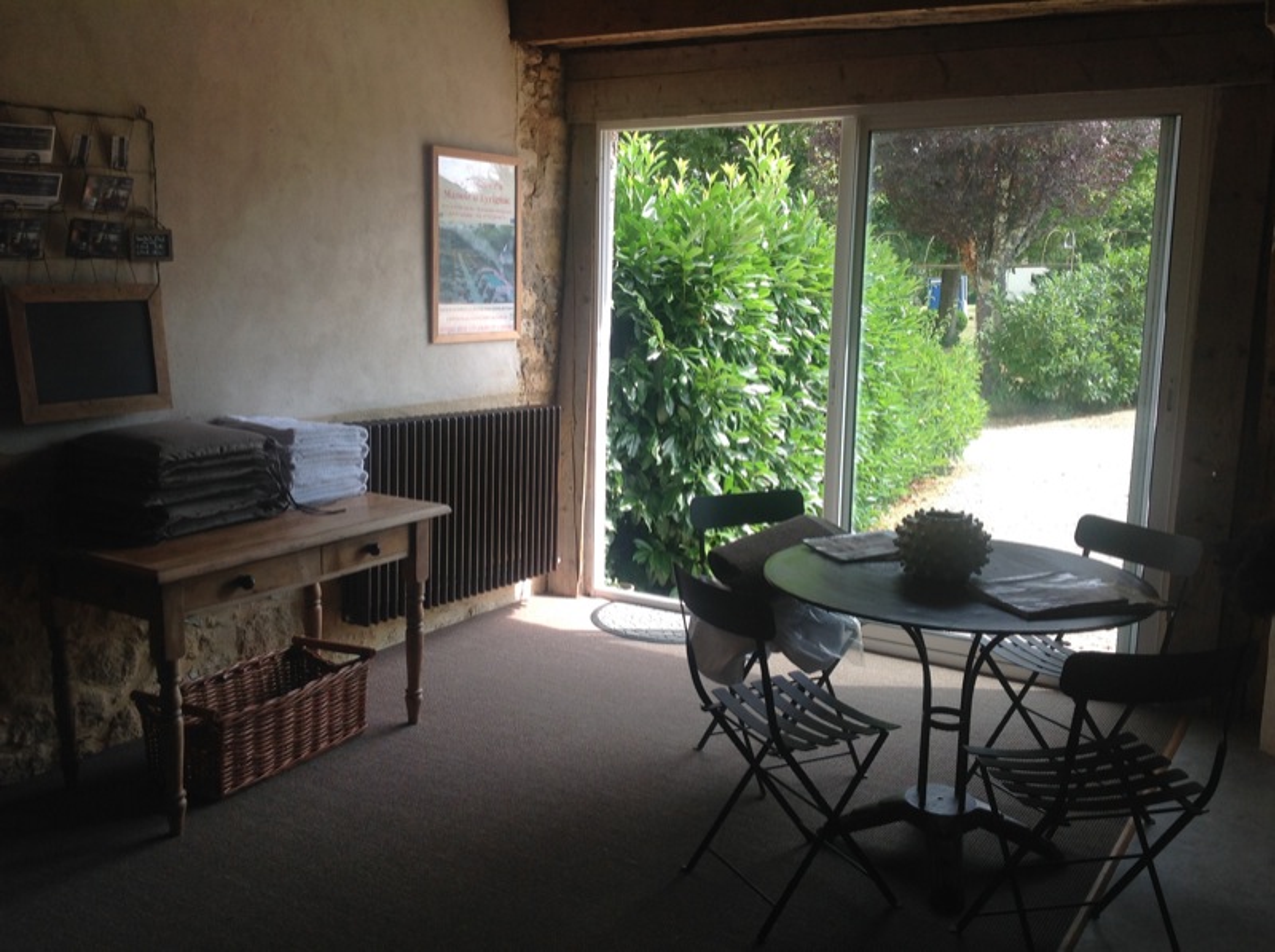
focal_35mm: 35
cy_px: 476
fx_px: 1287
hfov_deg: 52.7
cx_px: 638
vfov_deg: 40.6
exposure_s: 1/231
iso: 50
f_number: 2.4
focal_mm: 4.28
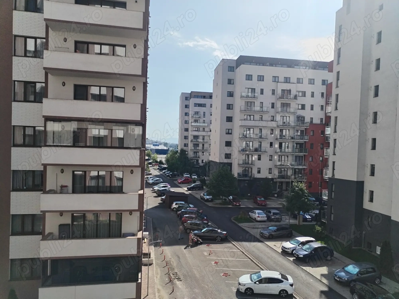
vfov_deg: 53.1
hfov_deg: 67.3
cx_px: 200
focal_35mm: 26
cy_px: 150
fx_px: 300
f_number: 1.8
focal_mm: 4.75
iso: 100
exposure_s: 1/2118
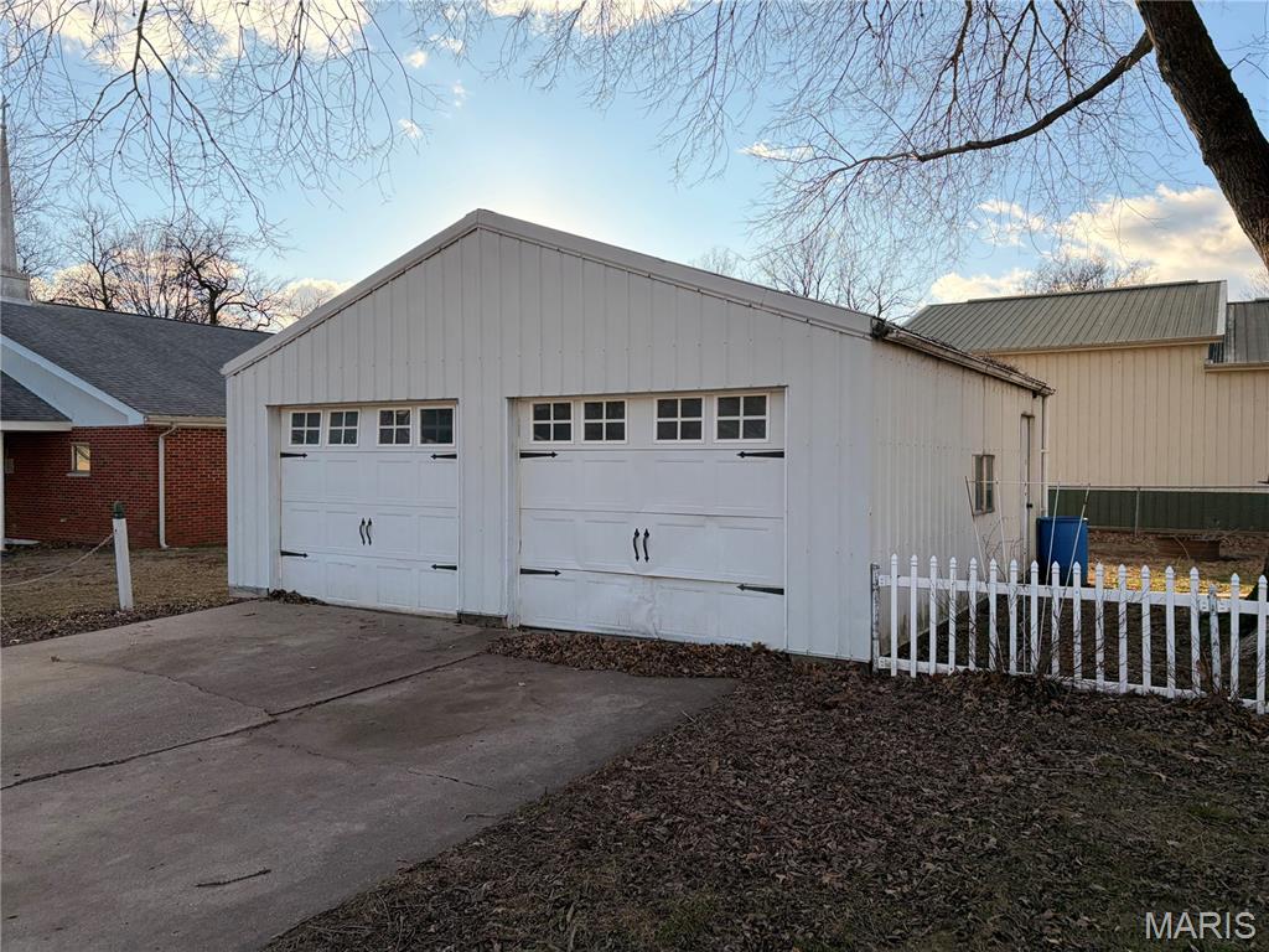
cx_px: 634
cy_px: 476
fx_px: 953
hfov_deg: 67.3
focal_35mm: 26
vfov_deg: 53.1
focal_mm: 5.96
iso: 50
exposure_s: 1/1626
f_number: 1.6
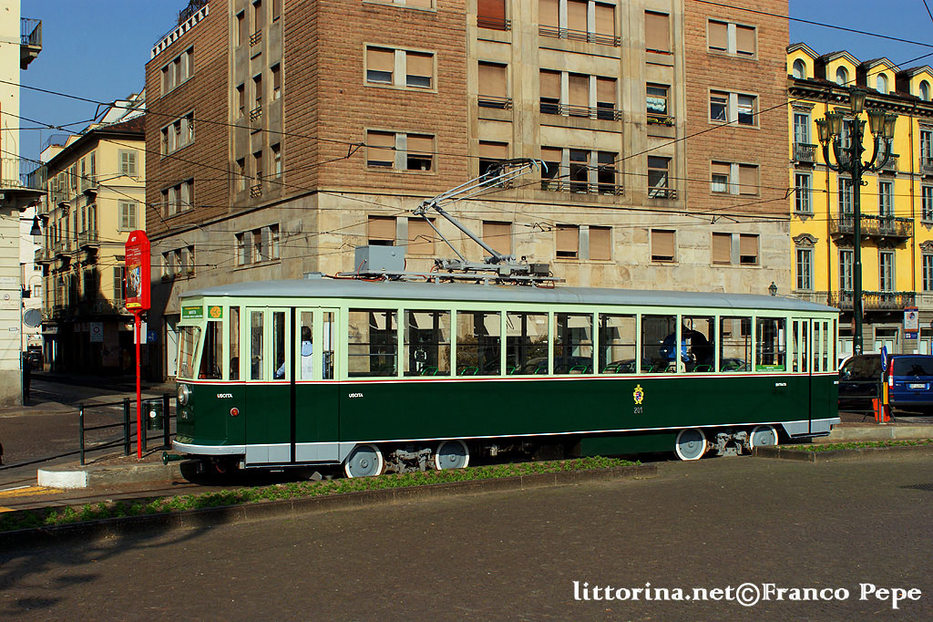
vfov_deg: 29.8
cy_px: 311
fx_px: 1166
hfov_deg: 43.6
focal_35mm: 45
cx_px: 466
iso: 200
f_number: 9
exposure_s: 1/640
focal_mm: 30
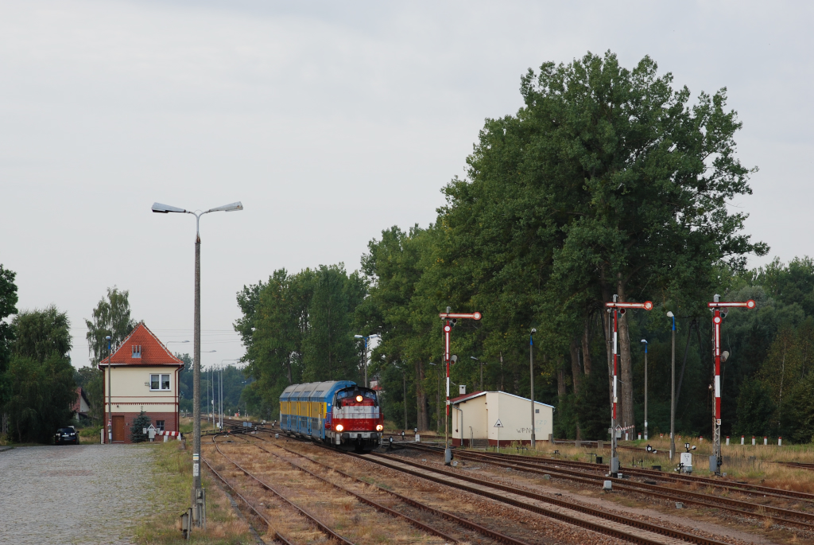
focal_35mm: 128
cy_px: 272
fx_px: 2886
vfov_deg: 10.8
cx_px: 407
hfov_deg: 16.1
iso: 200
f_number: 6.3
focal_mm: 85
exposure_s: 1/160
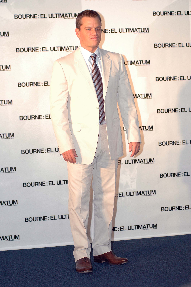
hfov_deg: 11.4
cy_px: 144
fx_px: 957
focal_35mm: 120
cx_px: 96
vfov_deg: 17.1
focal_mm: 80
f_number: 4
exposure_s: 1/125
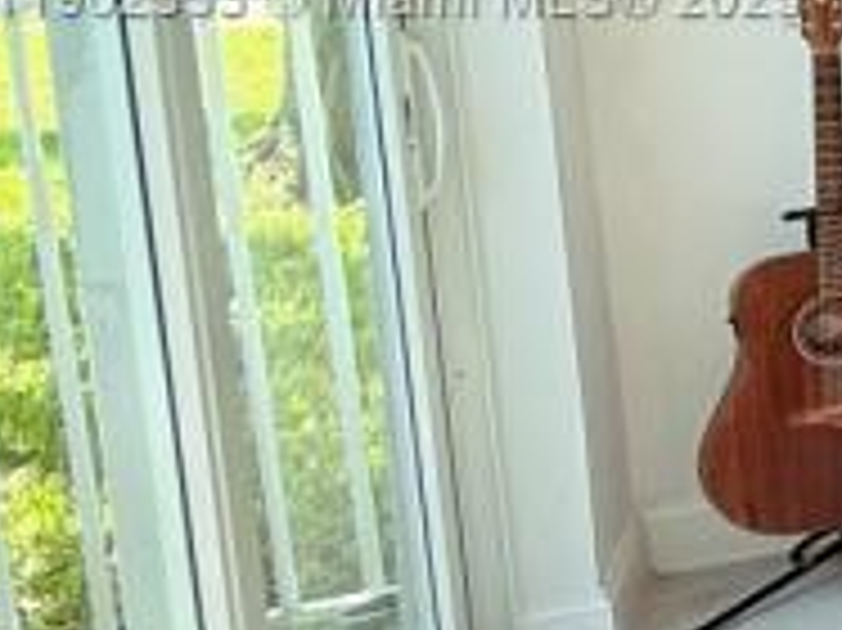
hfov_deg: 14.5
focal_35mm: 72
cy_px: 0
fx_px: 1750
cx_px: 2098
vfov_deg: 19.8
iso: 64
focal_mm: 2.22
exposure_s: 1/120
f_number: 2.2
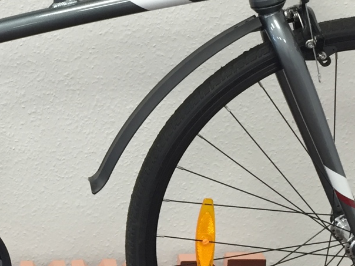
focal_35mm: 96
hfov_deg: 19.8
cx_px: -2
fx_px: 985
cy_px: 118
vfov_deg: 15.4
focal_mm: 4.15
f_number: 2.2
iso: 40
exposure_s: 1/33
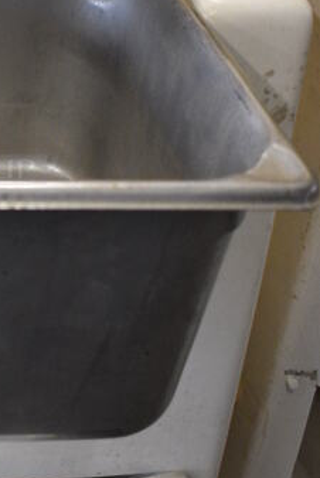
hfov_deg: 17.4
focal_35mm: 73
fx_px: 971
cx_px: -110
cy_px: 111
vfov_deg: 27.3
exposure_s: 1/125
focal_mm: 18
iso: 1800
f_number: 3.5
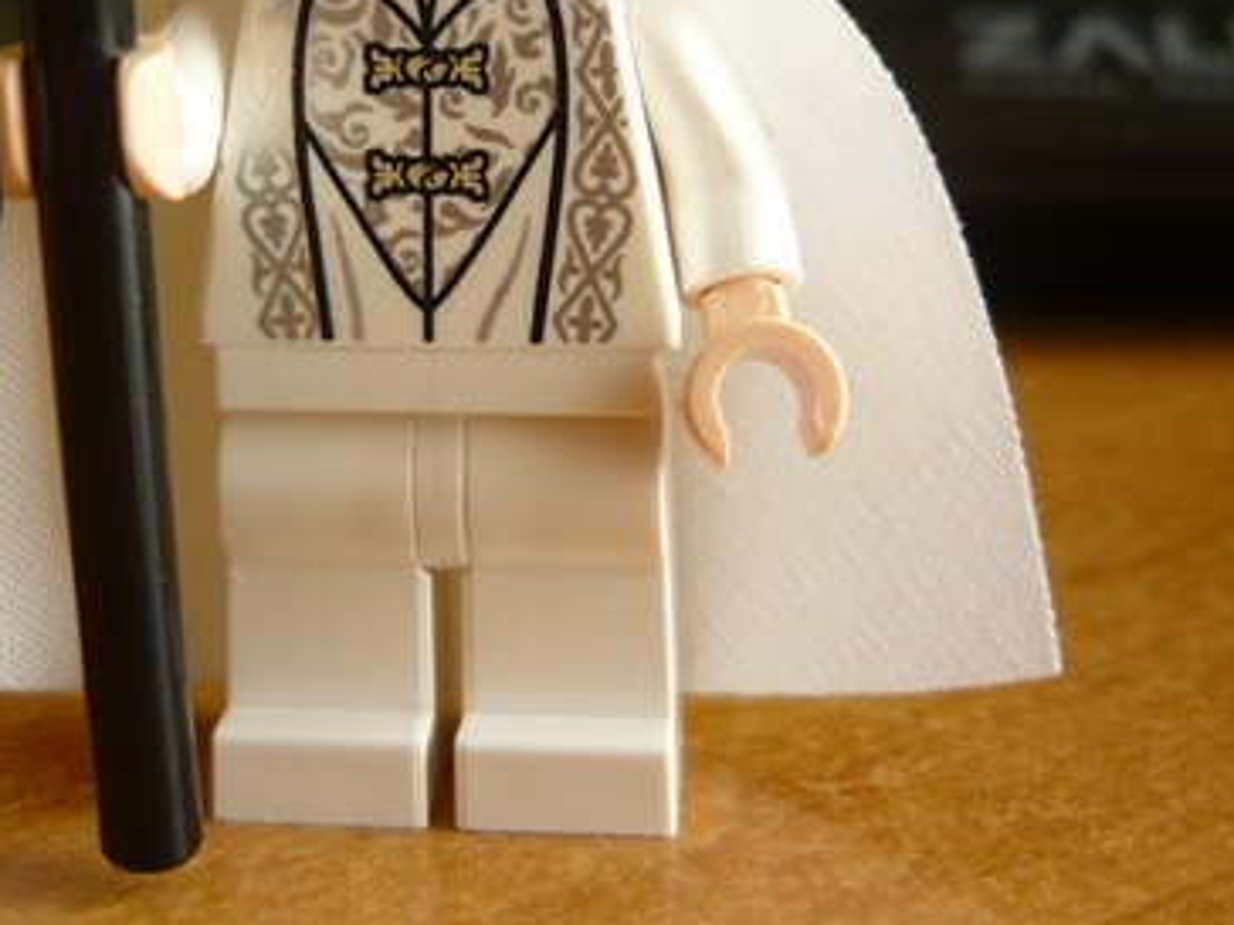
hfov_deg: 33.2
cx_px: 563
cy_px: 176
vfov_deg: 24.8
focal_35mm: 58
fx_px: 2068
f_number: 2.8
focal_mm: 5.5
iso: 100
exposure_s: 1/60
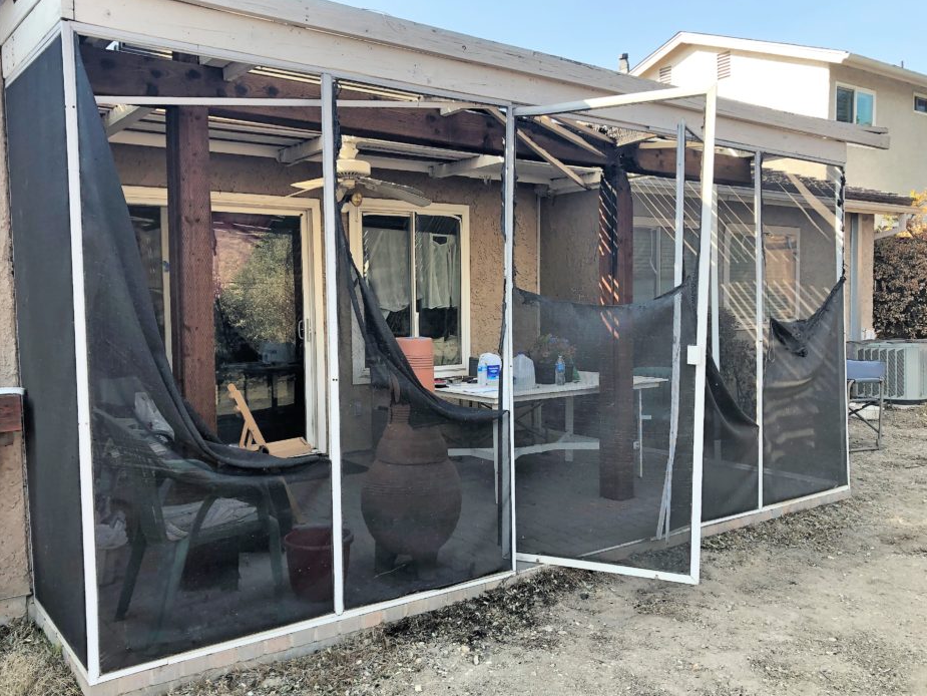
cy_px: 359
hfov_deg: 58.3
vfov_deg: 45.4
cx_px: 430
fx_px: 830
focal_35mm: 31
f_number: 1.8
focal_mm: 3.99
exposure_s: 1/158
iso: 20
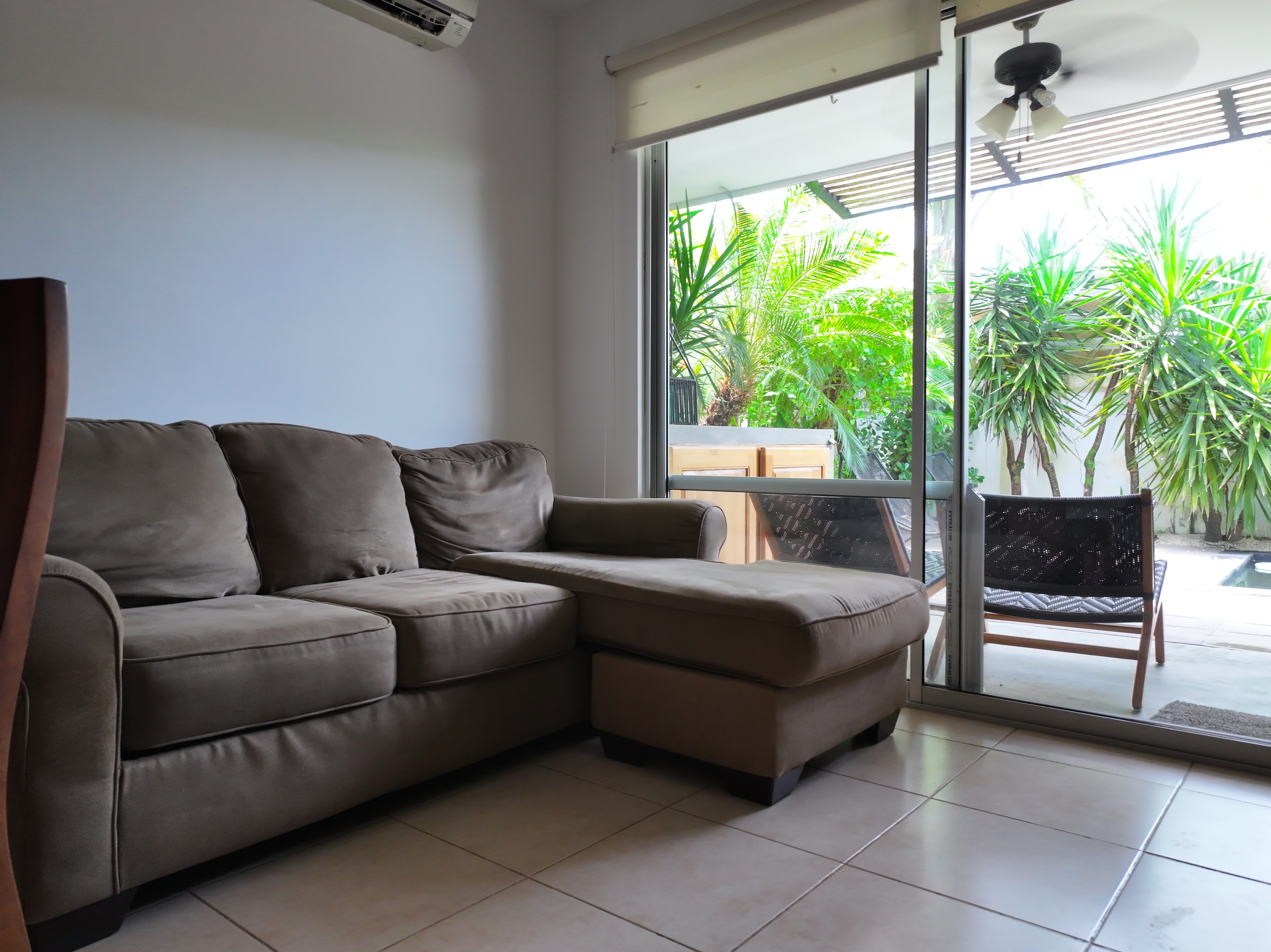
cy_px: 476
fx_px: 881
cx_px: 636
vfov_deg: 56.8
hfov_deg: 71.6
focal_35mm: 24
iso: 640
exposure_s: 1/10
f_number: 2.8
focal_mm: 12.29
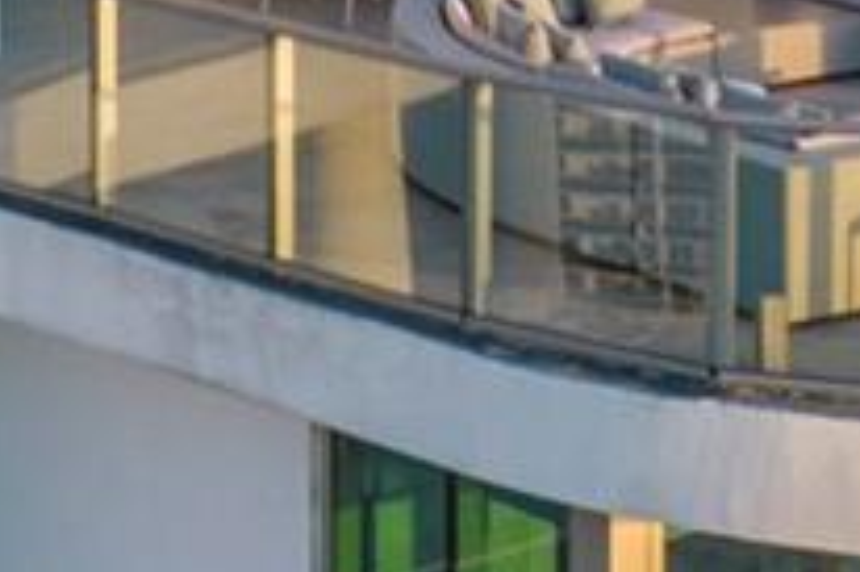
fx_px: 4082
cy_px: -562
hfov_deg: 12.0
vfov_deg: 7.7
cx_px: 259
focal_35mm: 171
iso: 100
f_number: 2.8
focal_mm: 8.38
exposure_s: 1/800
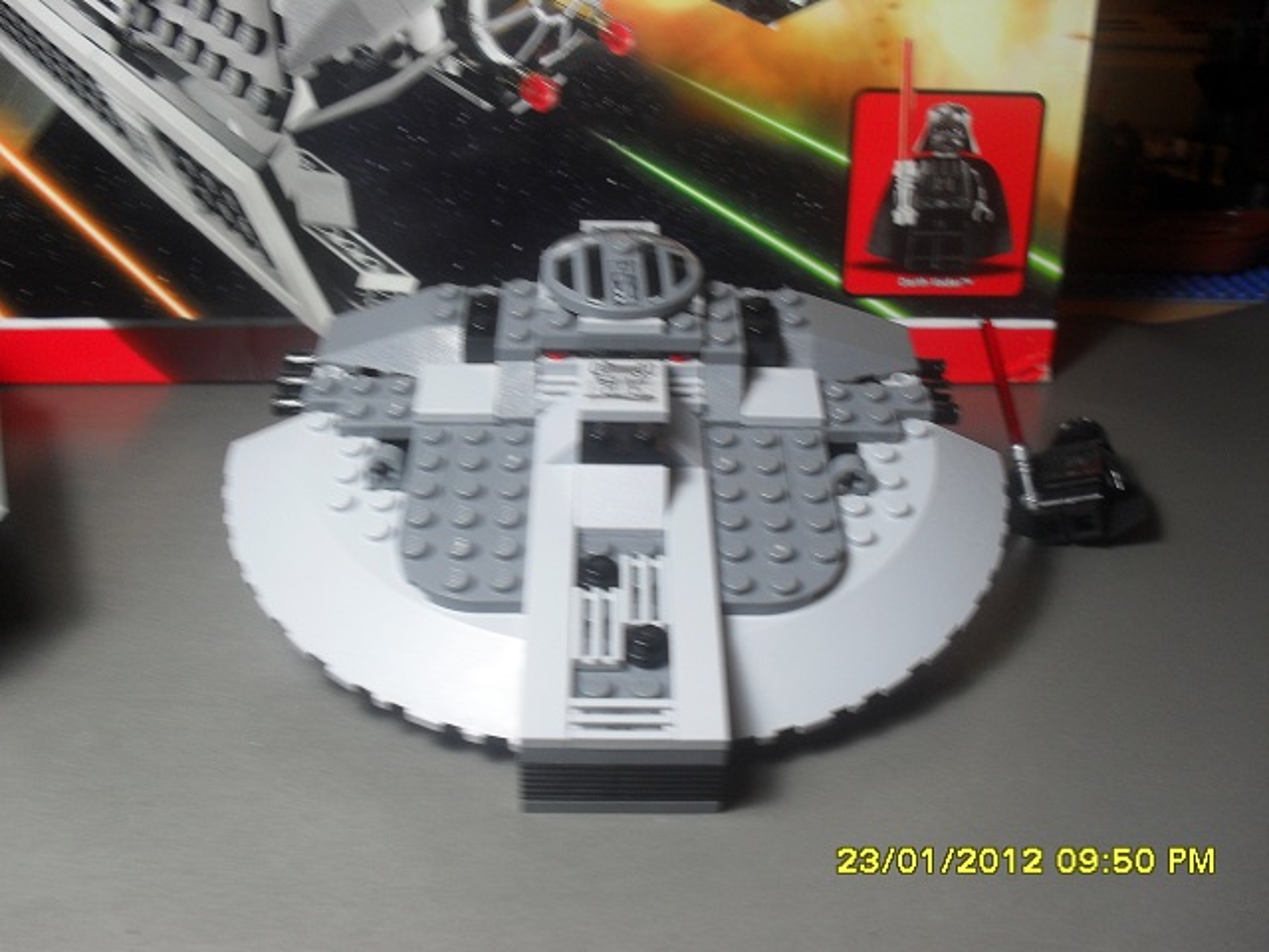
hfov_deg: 52.6
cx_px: 634
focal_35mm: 35
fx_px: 1283
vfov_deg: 40.7
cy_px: 476
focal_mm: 6.3
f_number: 3.2
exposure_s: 1/30
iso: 100
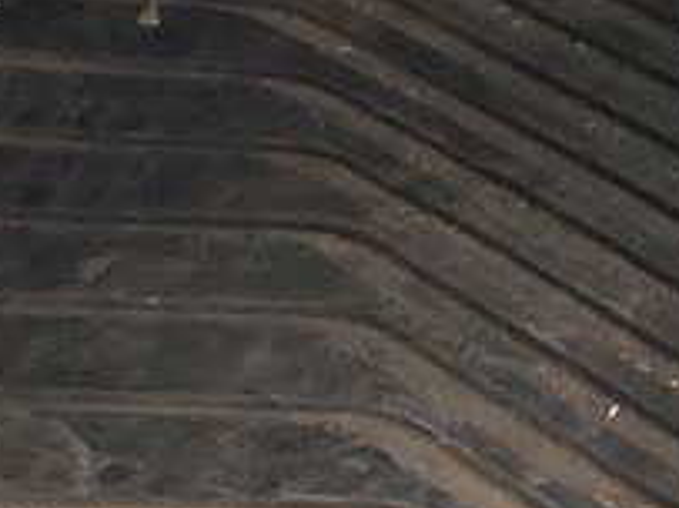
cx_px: 1689
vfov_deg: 6.8
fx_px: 4019
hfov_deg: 8.7
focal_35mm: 205
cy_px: -809
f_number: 1.5
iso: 50
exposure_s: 1/312
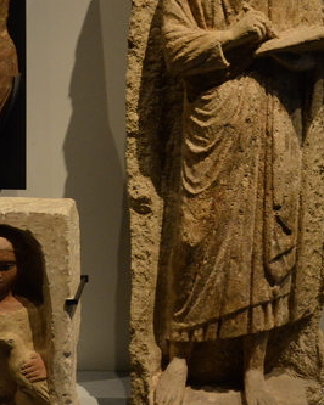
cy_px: 123
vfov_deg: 21.9
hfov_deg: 17.6
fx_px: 1043
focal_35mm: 87
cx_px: 225
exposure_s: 1/100
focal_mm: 31
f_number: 5
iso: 2500
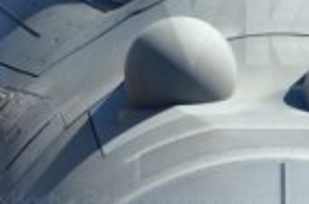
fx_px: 14287
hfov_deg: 1.2
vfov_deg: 0.8
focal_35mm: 1670
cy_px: -230
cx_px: 232
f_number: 8
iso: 100
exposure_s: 1/500
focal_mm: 200
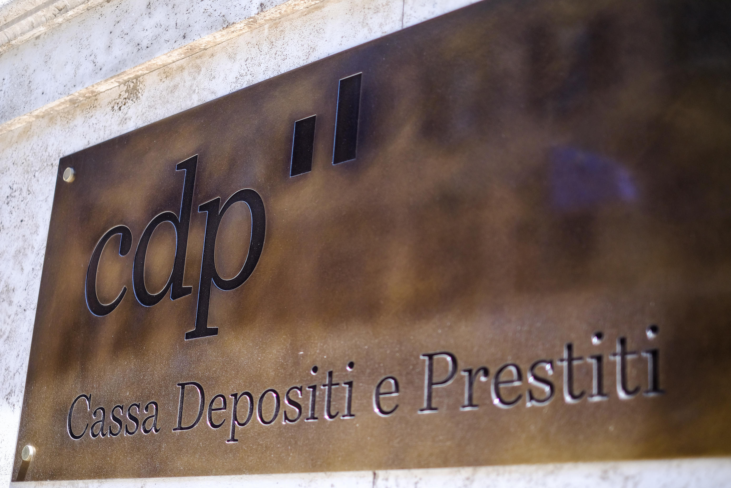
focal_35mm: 53
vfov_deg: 25.5
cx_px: 366
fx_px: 1076
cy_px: 244
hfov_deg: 37.5
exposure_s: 1/2000
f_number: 1.4
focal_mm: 35
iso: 200
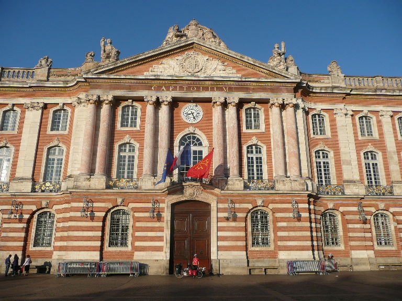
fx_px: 325
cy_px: 150
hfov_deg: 63.4
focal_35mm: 28
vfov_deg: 49.7
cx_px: 201
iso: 100
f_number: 3.3
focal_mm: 4.6
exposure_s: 1/1000
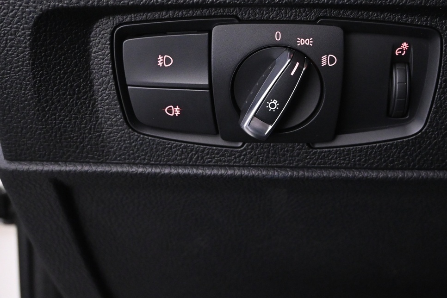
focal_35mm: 53
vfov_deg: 25.3
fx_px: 656
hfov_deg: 37.3
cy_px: 75
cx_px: 286
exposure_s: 1/20
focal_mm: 21
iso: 2500
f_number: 4
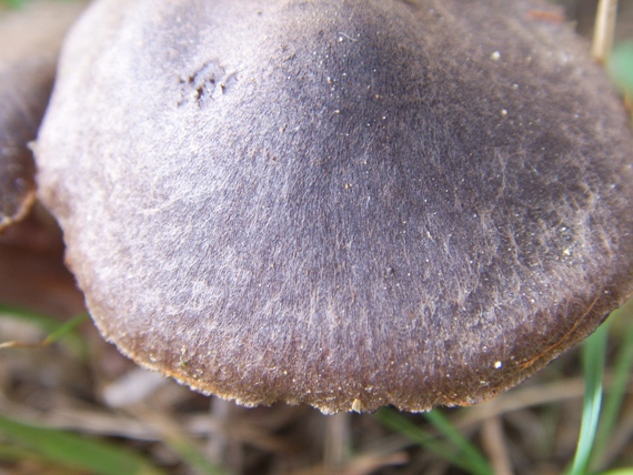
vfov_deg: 36.8
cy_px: 238
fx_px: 713
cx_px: 316
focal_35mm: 39
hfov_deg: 47.8
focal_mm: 6.6
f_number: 3.5
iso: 63
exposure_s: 1/8
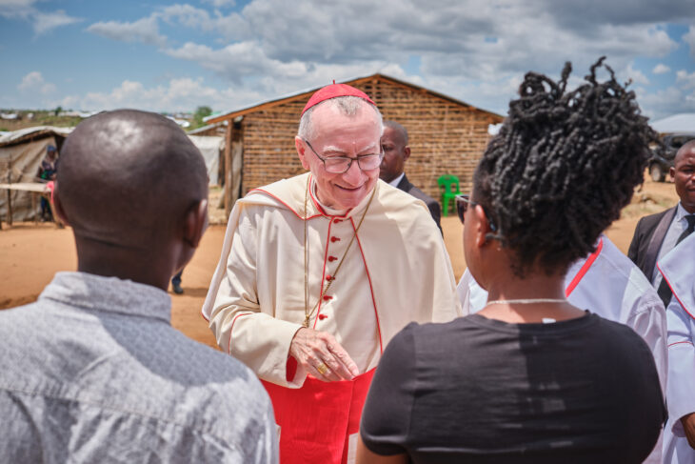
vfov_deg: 37.9
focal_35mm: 35
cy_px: 232
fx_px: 676
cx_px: 348
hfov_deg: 54.4
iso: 125
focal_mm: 23
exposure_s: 1/2000
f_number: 2.5
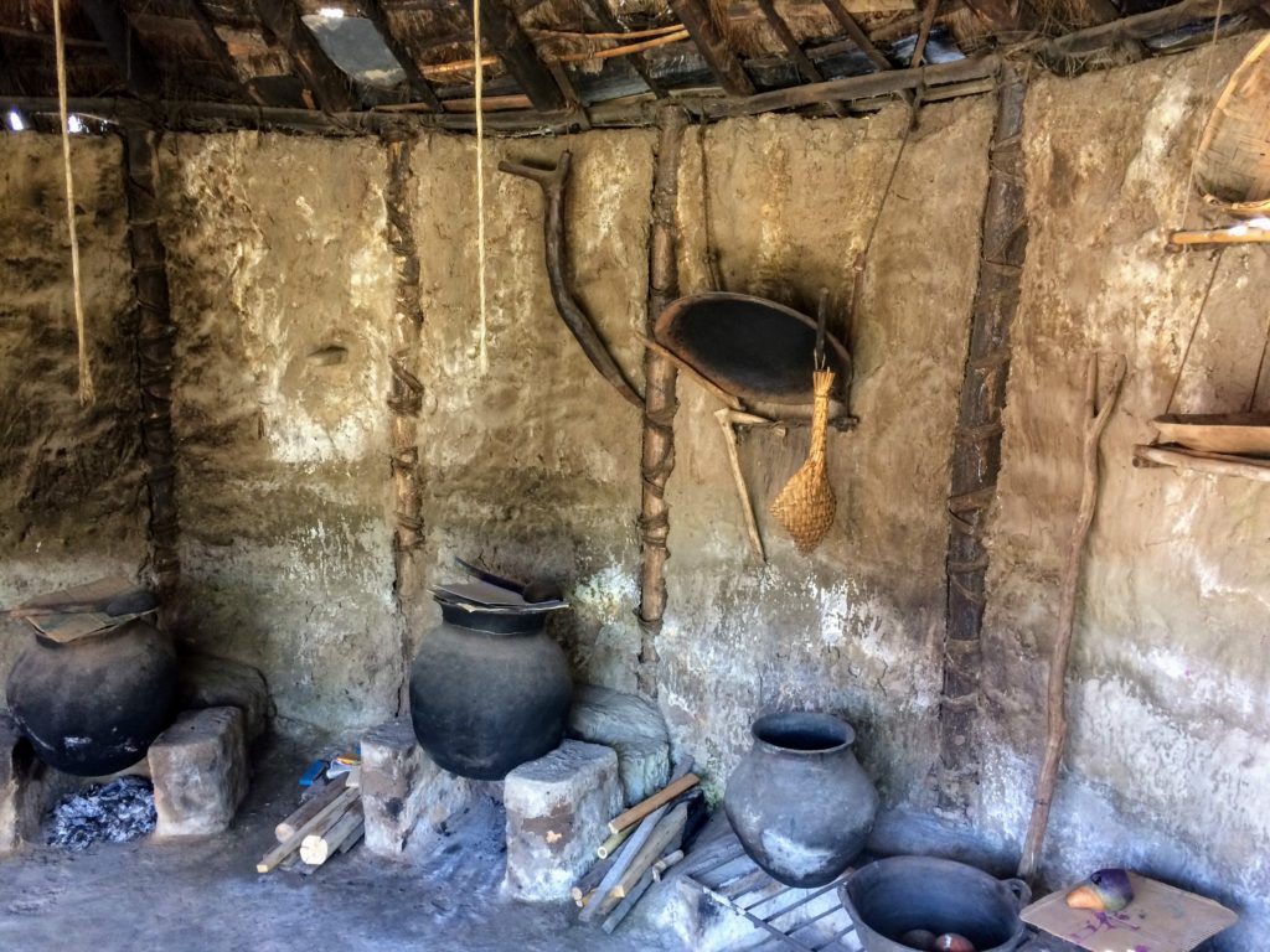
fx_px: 1064
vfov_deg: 48.2
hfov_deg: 61.7
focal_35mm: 29
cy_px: 476
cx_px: 635
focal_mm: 4.15
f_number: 2.2
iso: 125
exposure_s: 1/30
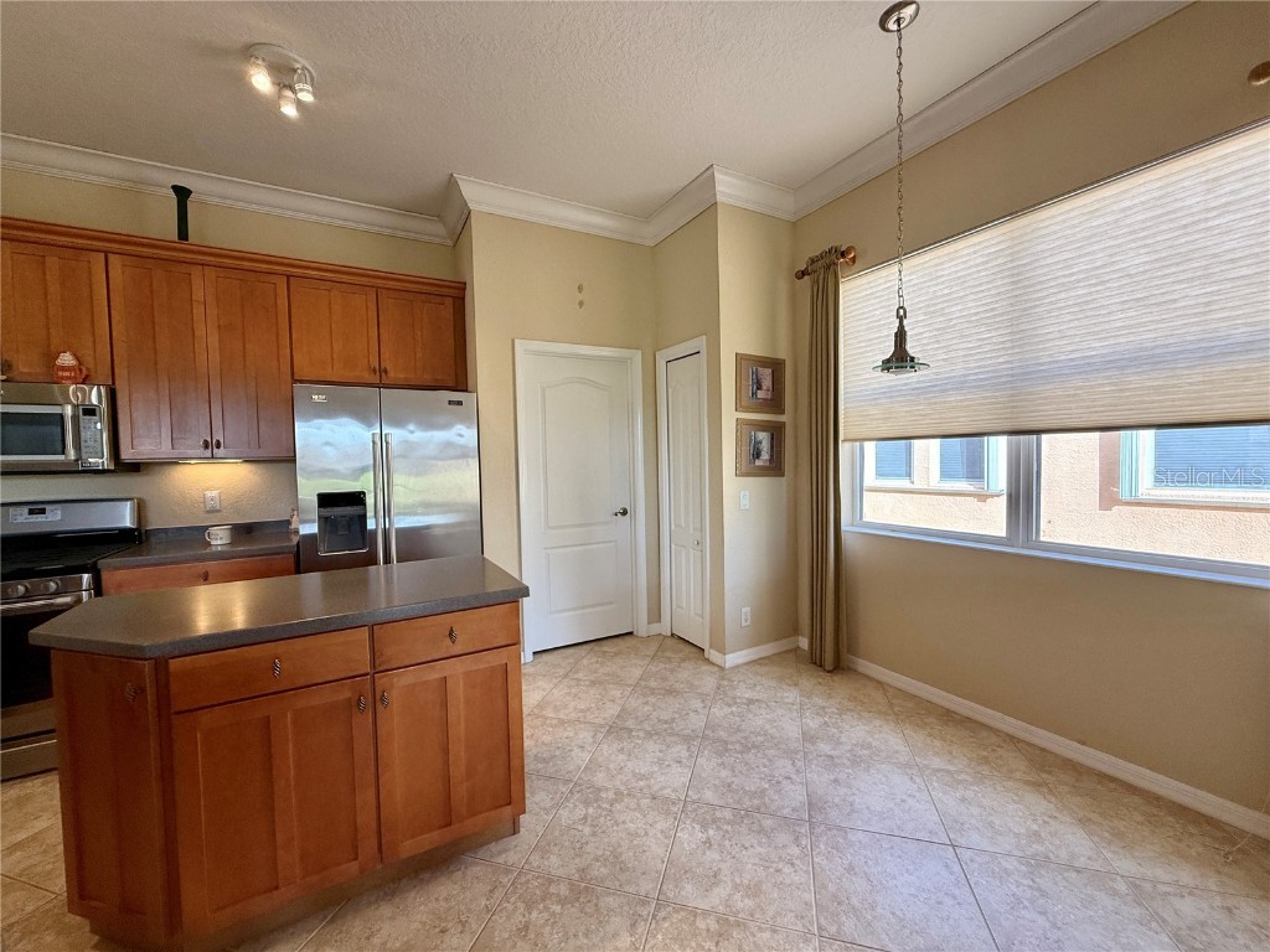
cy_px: 476
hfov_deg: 102.1
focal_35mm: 14
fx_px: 514
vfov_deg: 85.7
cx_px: 635
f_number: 2.2
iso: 125
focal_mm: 2.22
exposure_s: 1/120
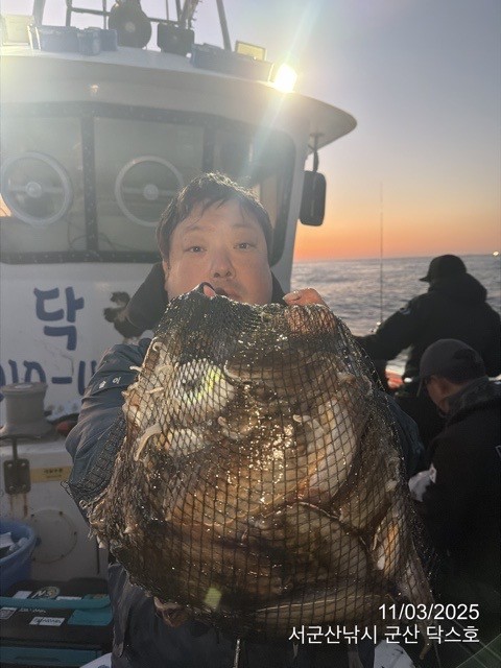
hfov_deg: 56.8
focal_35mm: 24
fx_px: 463
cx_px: 250
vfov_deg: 71.6
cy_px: 334
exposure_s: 1/60
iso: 500
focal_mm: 6.76
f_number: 1.78
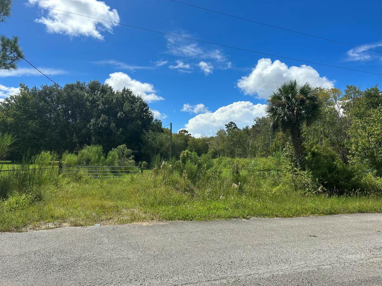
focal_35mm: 26
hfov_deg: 67.3
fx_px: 287
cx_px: 191
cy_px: 143
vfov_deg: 53.1
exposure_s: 1/5587
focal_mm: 5.7
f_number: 1.5
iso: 50
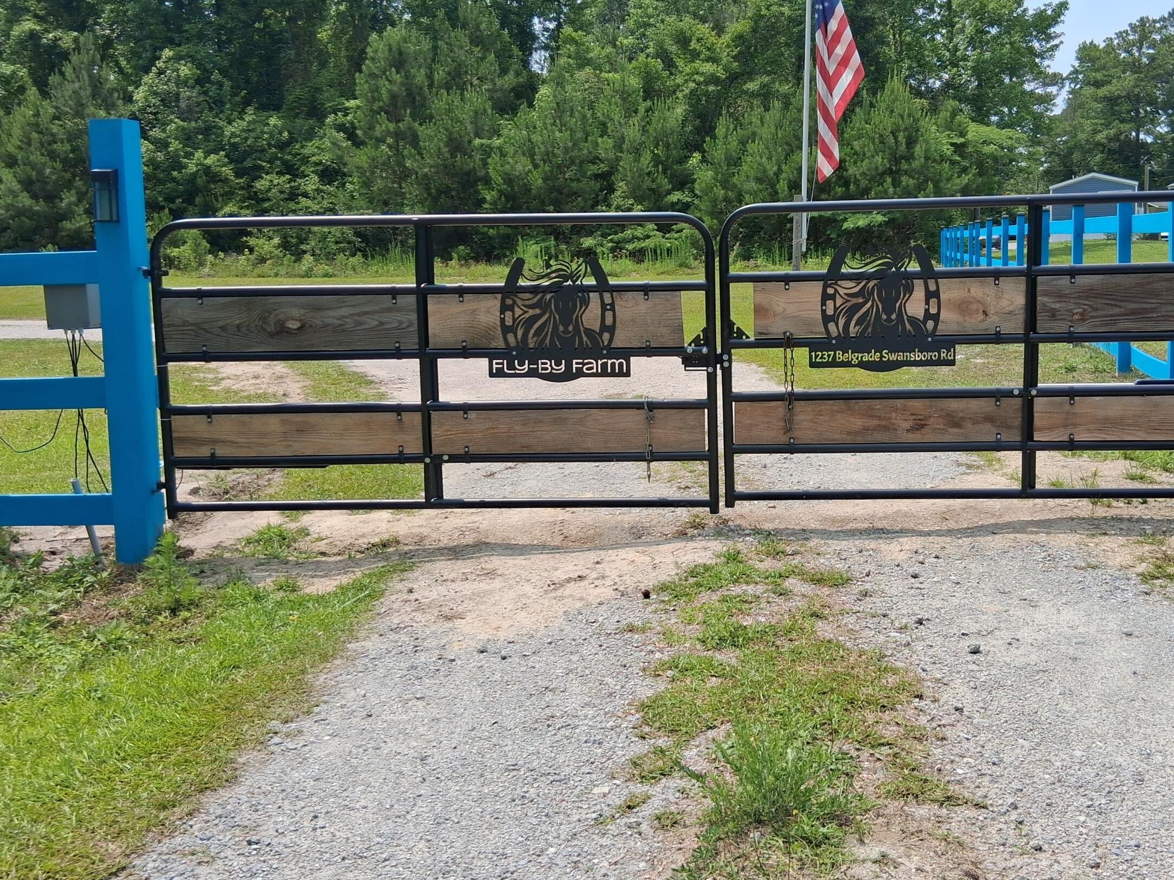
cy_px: 365
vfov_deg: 39.5
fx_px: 1221
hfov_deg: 51.0
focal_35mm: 36
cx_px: 709
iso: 25
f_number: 1.8
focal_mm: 3.98
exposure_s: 1/797
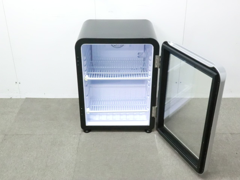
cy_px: 90
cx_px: 120
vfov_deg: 32.2
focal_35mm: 45
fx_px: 312
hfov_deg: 42.1
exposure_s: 1/25
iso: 800
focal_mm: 8.2
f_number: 4.3
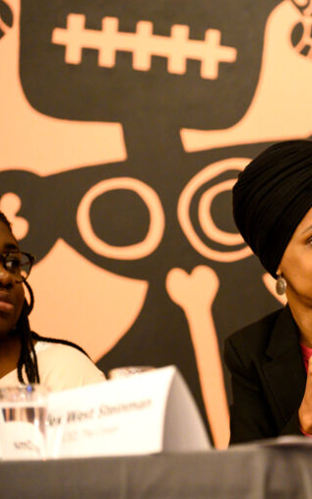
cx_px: 330
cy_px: 250
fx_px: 2625
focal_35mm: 193
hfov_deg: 6.8
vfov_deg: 10.9
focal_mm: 125
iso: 5000
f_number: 2.8
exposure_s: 1/125
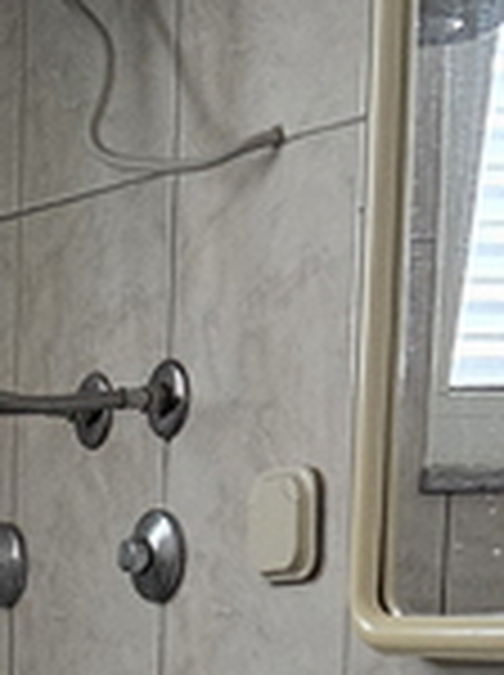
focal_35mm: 166
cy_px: 1179
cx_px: -580
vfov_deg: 11.2
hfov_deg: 8.4
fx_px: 3232
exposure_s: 1/100
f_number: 1.8
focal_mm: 5.4
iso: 1000
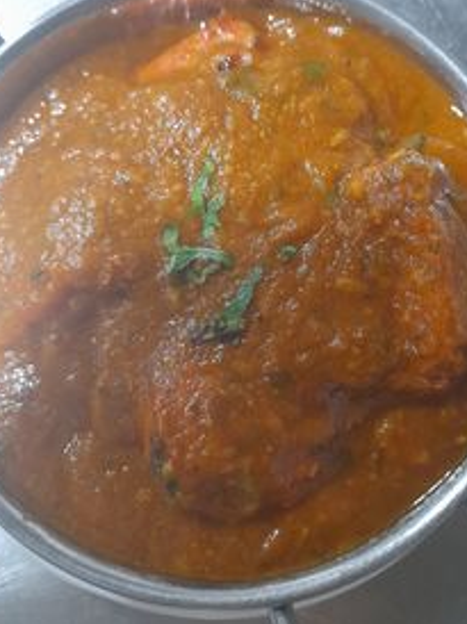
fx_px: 703
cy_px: 249
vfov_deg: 47.6
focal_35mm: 39
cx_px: 260
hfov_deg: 36.7
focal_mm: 4.6
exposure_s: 1/33
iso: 400
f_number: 2
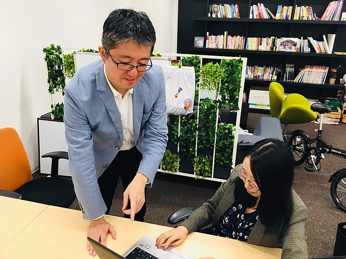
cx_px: 173
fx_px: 290
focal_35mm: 29
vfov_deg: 48.2
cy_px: 130
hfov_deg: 61.7
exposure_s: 1/30
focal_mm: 4.15
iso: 64
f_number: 2.2
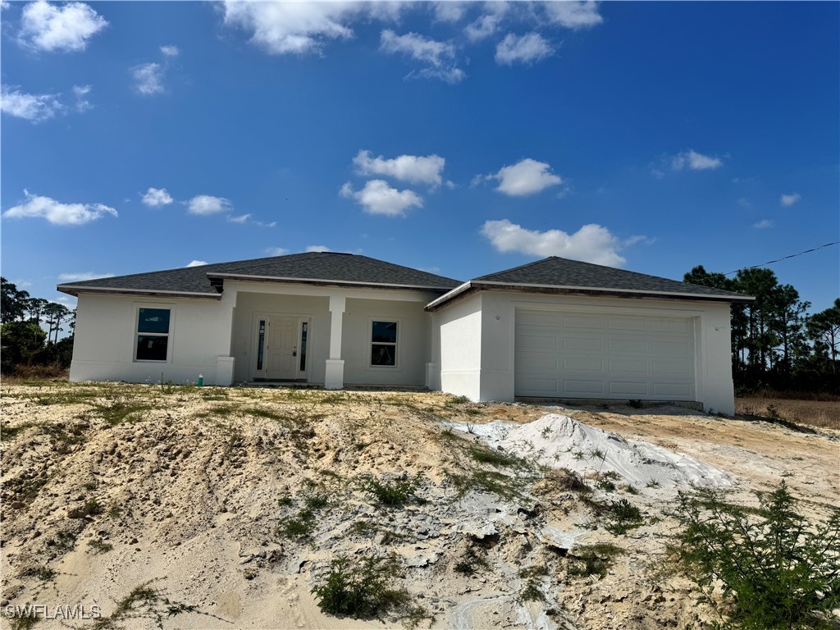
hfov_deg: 71.6
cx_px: 420
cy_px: 315
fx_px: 582
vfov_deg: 56.8
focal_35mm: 24
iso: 80
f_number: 1.78
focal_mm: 6.76
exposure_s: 1/10417
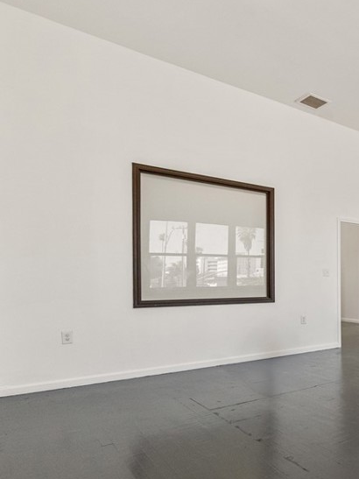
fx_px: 373
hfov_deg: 40.2
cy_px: 290
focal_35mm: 27
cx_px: 406
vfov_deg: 64.7
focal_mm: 10
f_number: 8
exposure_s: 1/80
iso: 400
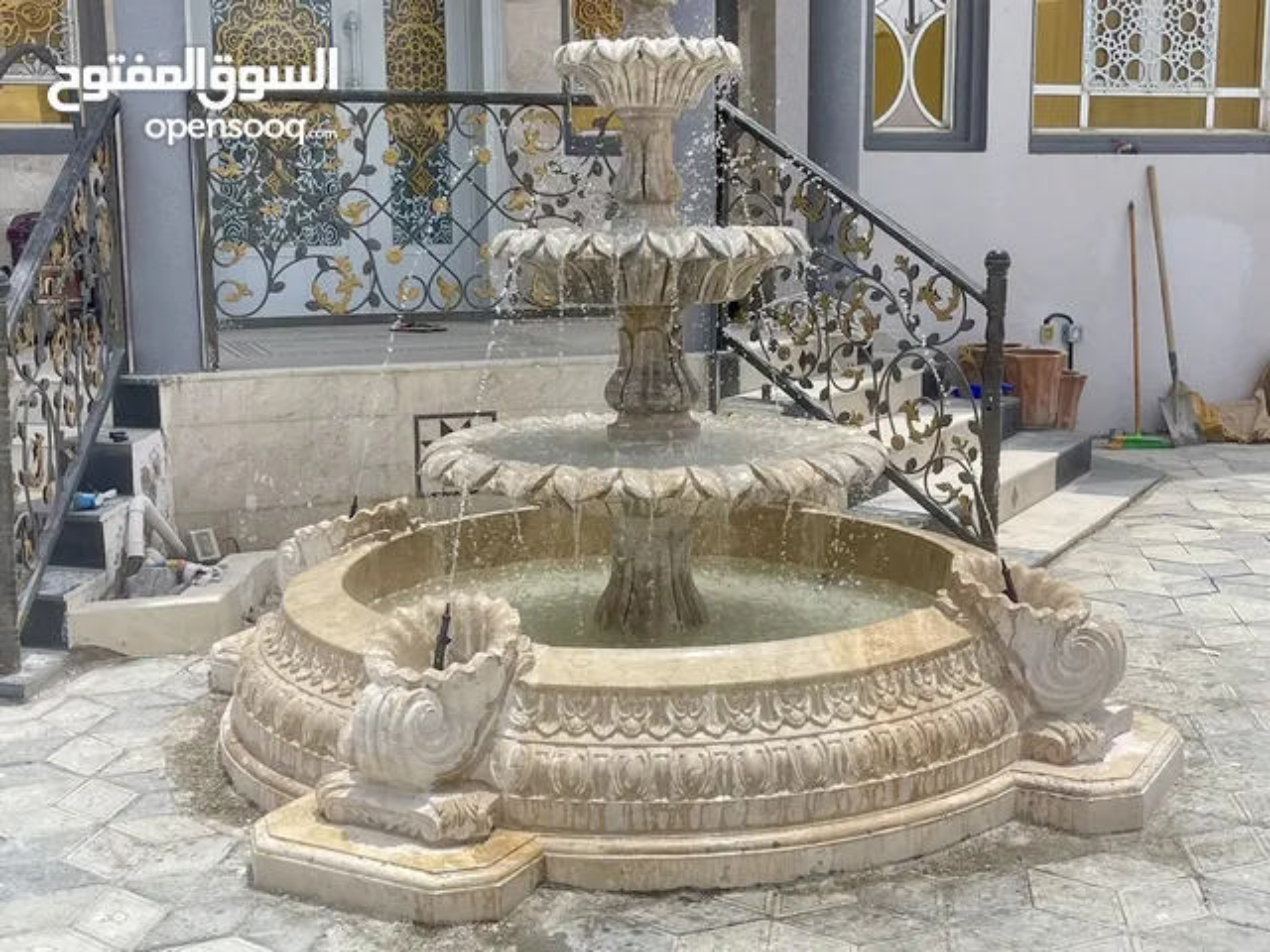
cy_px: 476
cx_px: 635
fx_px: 917
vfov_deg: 54.9
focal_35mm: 25
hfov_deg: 69.4
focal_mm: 5.1
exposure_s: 1/3344
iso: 32
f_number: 1.6
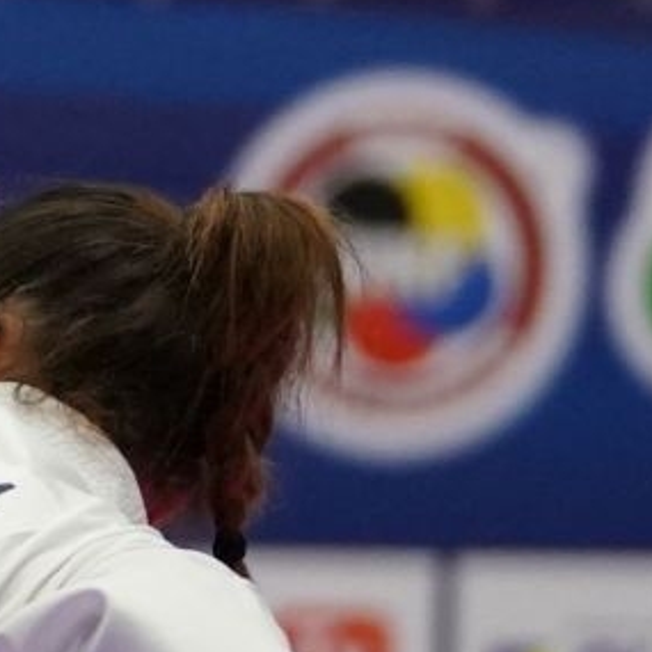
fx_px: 21246
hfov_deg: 1.7
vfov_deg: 1.8
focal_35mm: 997
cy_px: 316
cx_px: -1341
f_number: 2.8
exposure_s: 1/1000
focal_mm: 124
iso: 3200
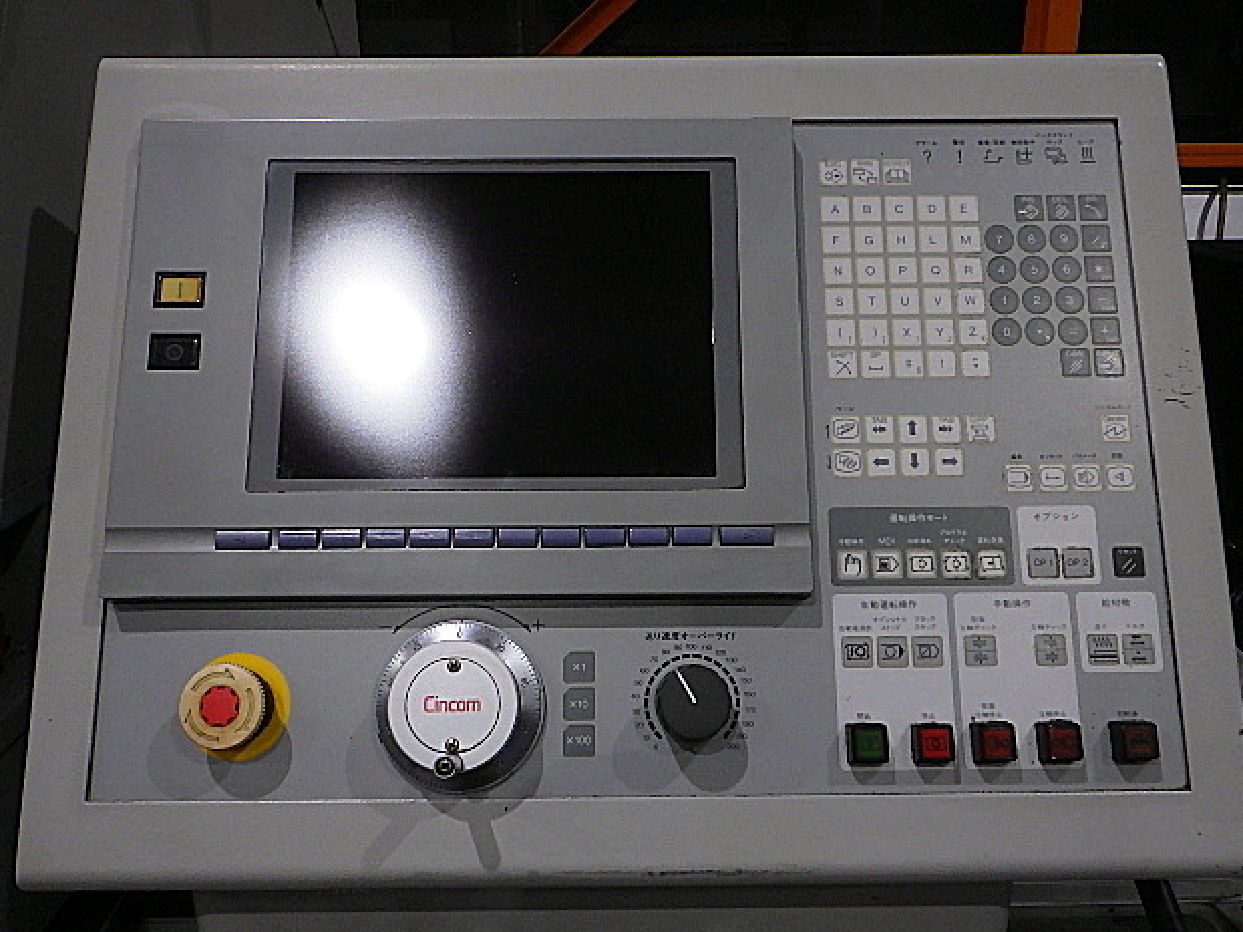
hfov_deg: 61.7
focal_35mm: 29
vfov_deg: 48.2
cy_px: 477
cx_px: 630
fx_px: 1041
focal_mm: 5
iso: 400
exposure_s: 1/45
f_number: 3.5
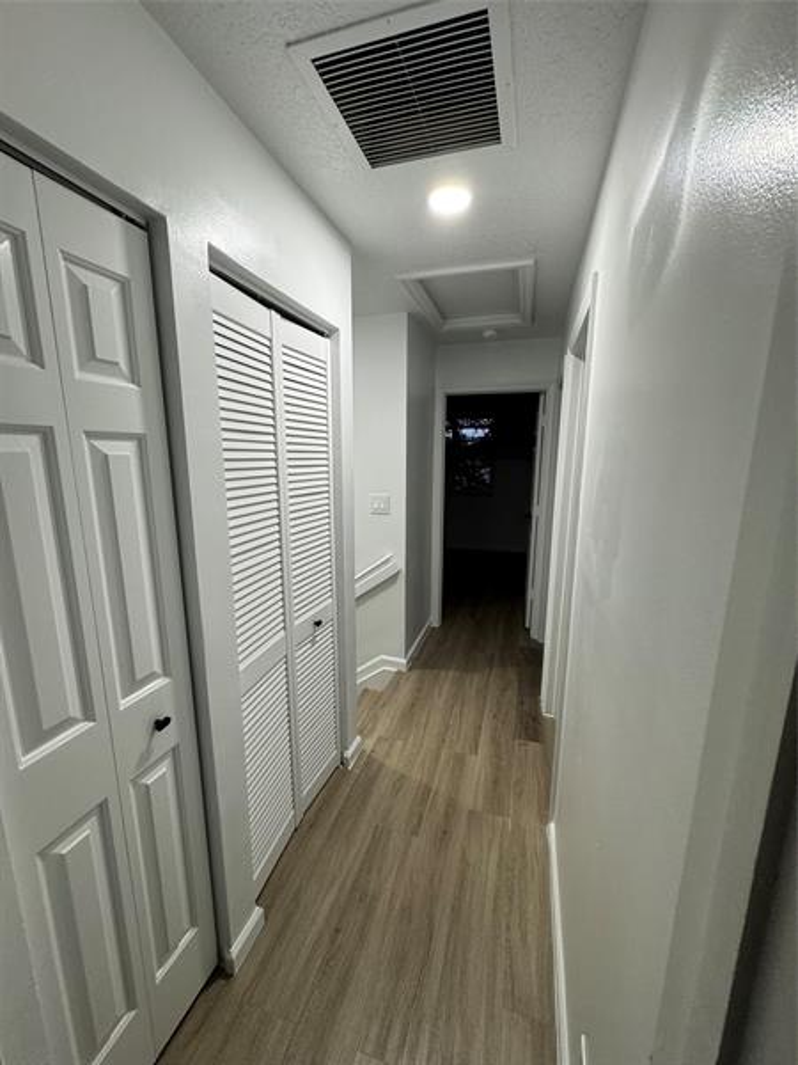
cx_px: 399
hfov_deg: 85.7
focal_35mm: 14
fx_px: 430
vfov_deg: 102.1
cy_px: 532
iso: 160
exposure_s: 1/60
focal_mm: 2.22
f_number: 2.2
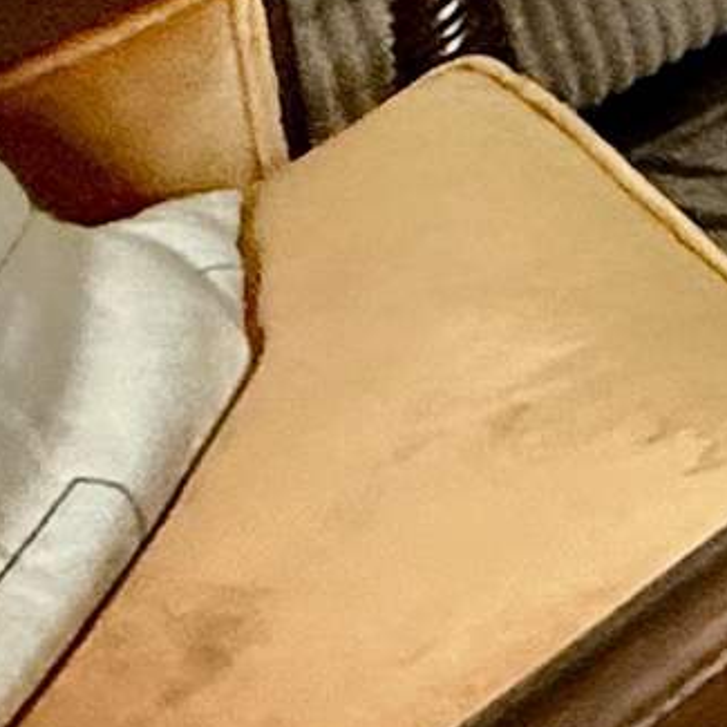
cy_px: -1284
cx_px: 2707
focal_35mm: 117
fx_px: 2780
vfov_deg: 11.1
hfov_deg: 8.8
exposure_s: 1/60
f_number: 2.2
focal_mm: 2.22
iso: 500
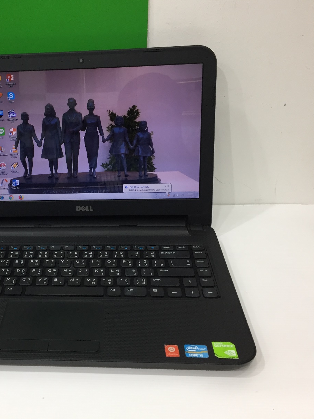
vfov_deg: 47.9
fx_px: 472
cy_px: 210
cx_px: 65
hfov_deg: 35.7
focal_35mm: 39
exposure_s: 1/33
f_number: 2.2
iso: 80
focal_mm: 4.15
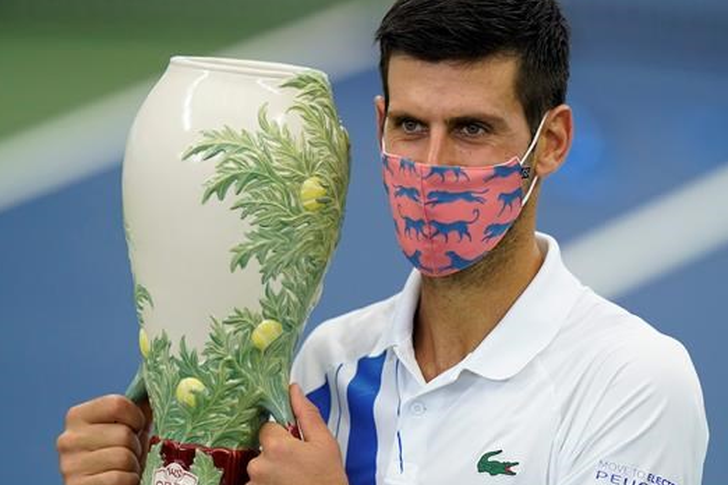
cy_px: 218
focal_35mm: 498
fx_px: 10070
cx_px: 445
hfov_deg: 4.1
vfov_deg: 2.8
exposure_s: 1/3200
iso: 4000
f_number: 3.2
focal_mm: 400
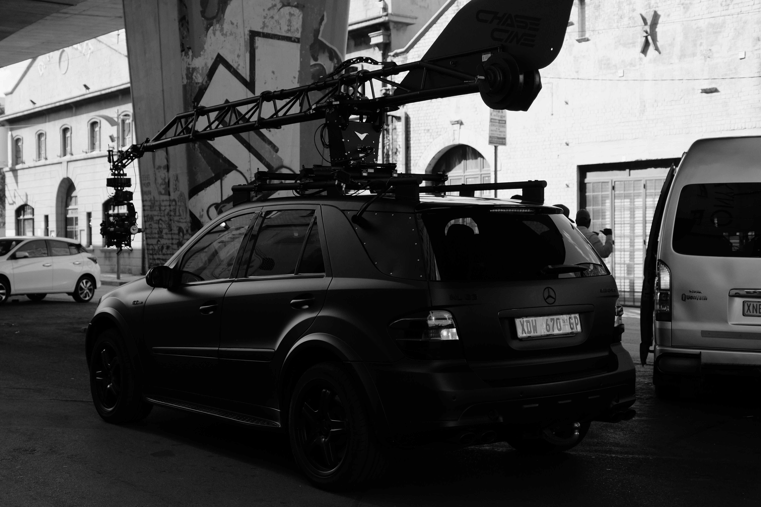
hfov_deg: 38.9
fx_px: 1078
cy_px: 254
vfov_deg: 26.5
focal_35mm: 51
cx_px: 380
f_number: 2.8
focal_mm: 34.2
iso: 800
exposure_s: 1/2000
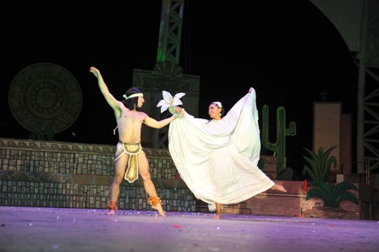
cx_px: 190
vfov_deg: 19.4
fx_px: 736
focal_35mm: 70
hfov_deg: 28.9
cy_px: 126
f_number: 2.8
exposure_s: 1/125
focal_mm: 70
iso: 1000
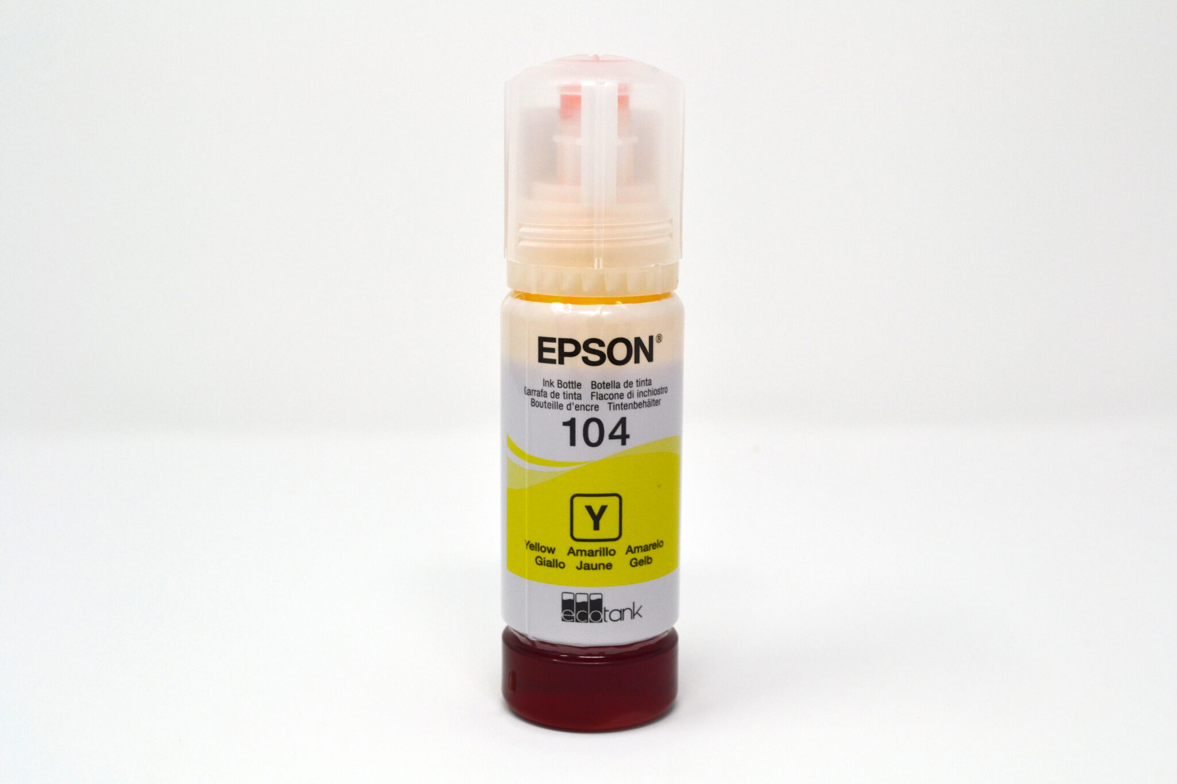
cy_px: 392
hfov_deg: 37.9
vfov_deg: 25.7
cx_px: 588
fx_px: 1716
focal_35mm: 52
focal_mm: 35
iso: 400
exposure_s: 1/100
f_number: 9
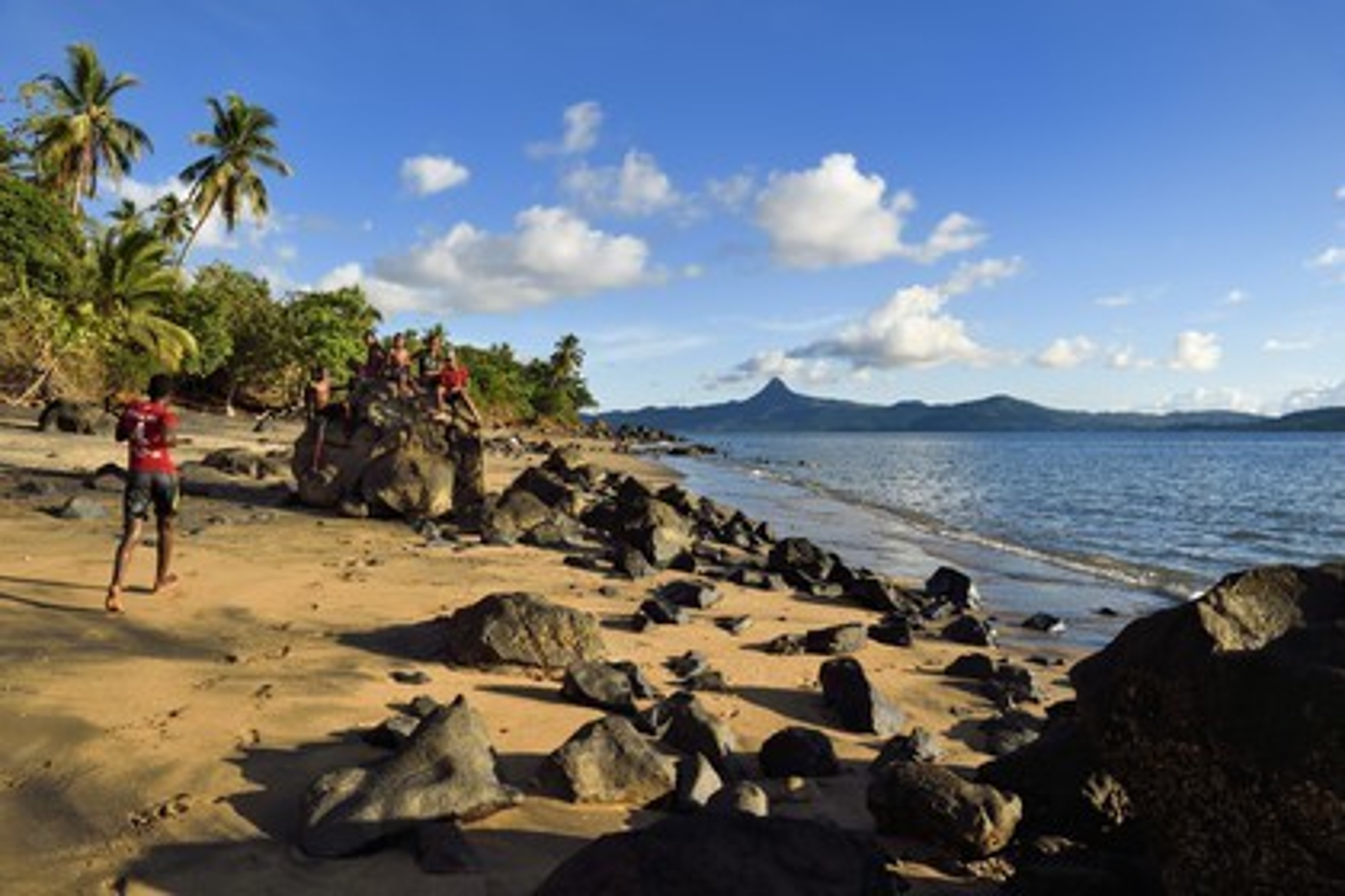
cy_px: 448
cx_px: 672
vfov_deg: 53.1
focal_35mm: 24
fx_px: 897
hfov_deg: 73.7
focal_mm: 24
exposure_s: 1/250
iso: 200
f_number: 14
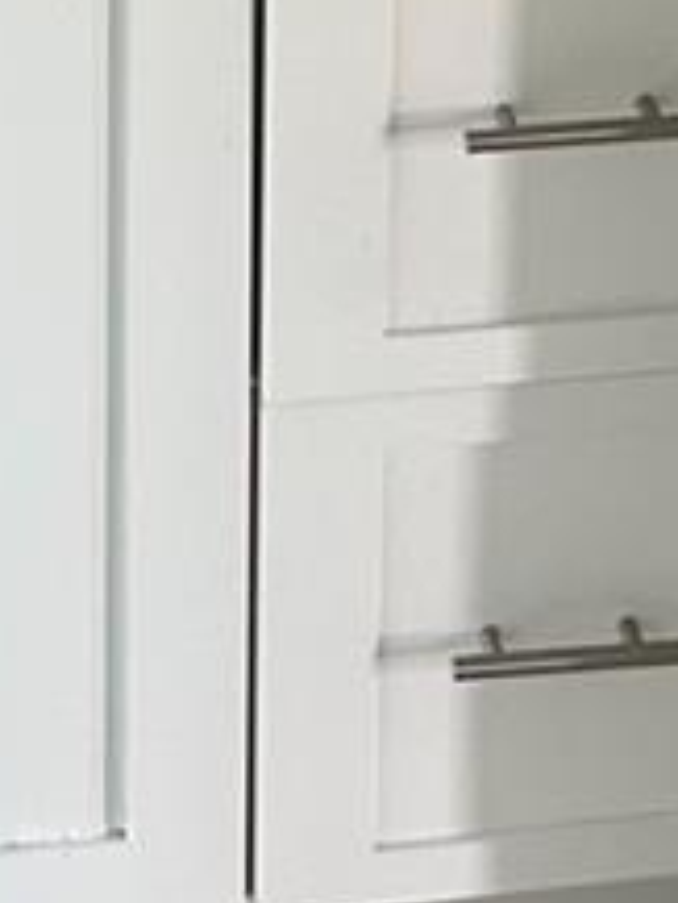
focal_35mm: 144
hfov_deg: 10.3
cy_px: -1074
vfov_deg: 11.8
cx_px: 358
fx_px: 3757
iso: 320
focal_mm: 5.7
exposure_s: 1/60
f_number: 1.5
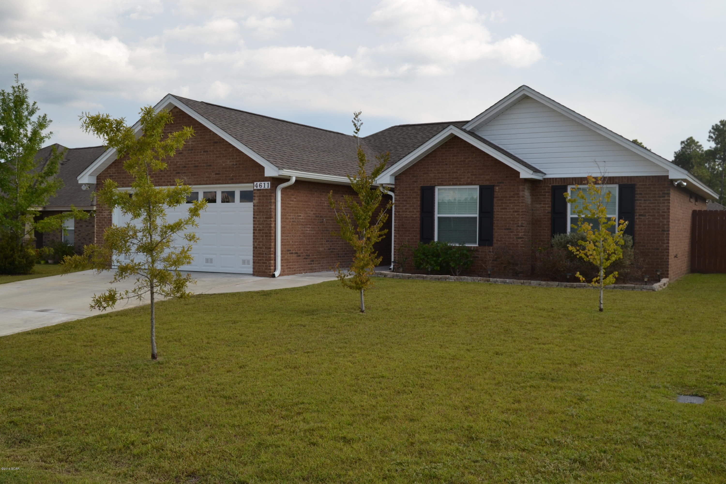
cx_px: 363
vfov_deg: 38.4
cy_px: 242
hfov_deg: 55.1
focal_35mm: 34
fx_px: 696
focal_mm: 23
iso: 100
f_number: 8
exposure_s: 1/200
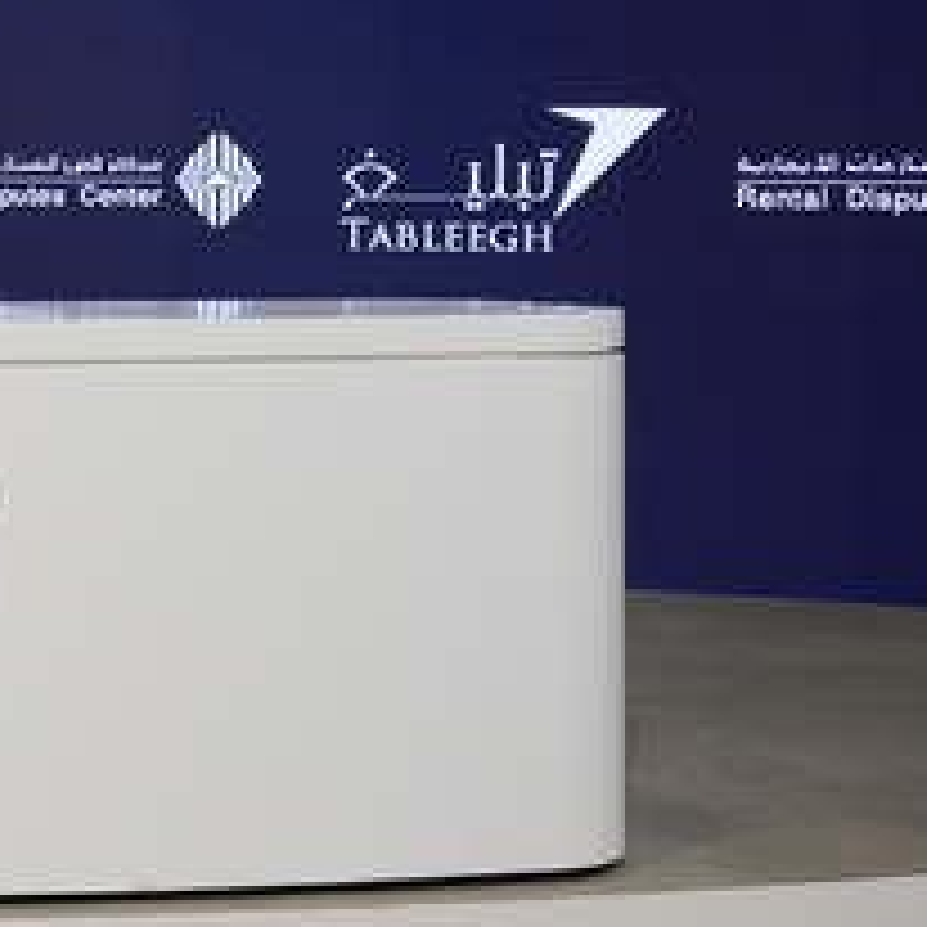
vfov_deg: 17.9
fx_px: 2918
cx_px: -567
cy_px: 225
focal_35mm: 96
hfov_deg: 16.1
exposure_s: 1/100
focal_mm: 31.1
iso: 250
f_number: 4.5
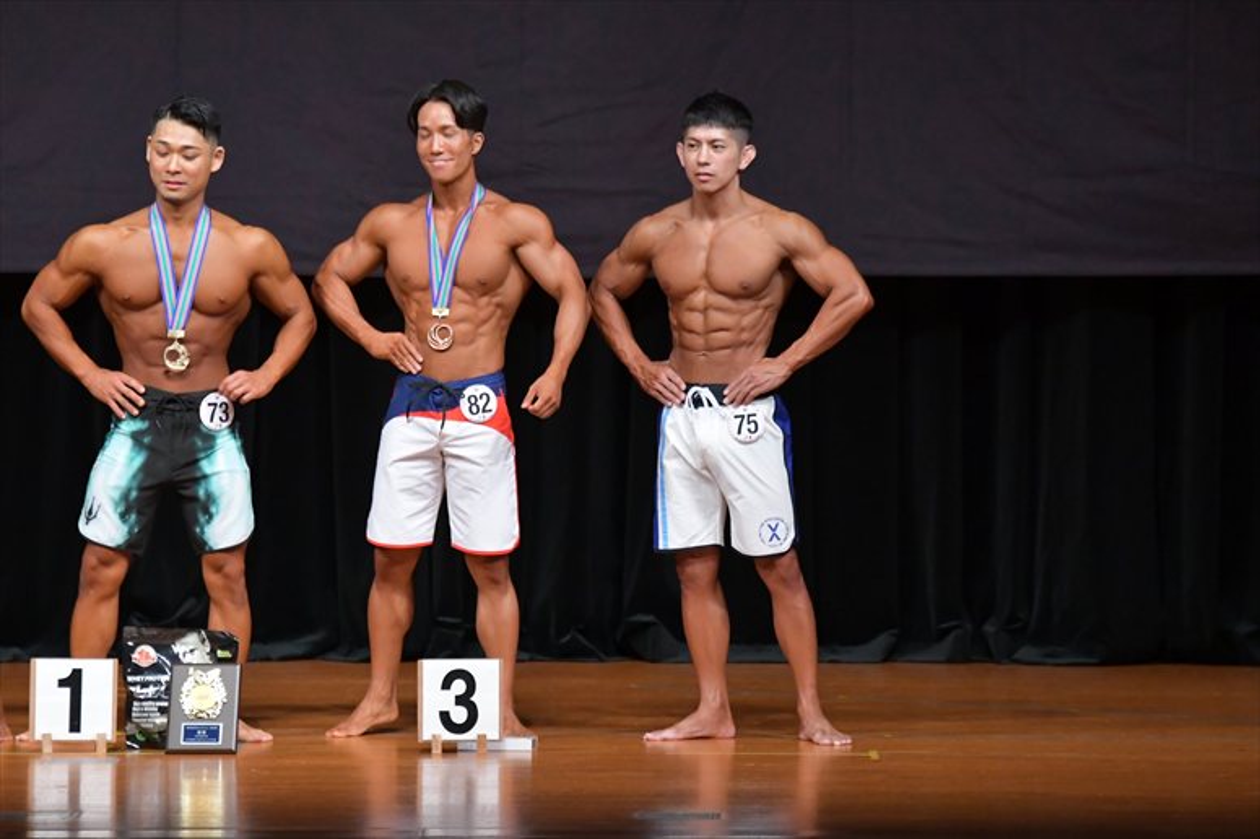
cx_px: 630
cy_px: 420
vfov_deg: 5.1
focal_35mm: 270
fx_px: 9446
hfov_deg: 7.6
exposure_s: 1/400
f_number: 5.6
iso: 4000
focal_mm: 180
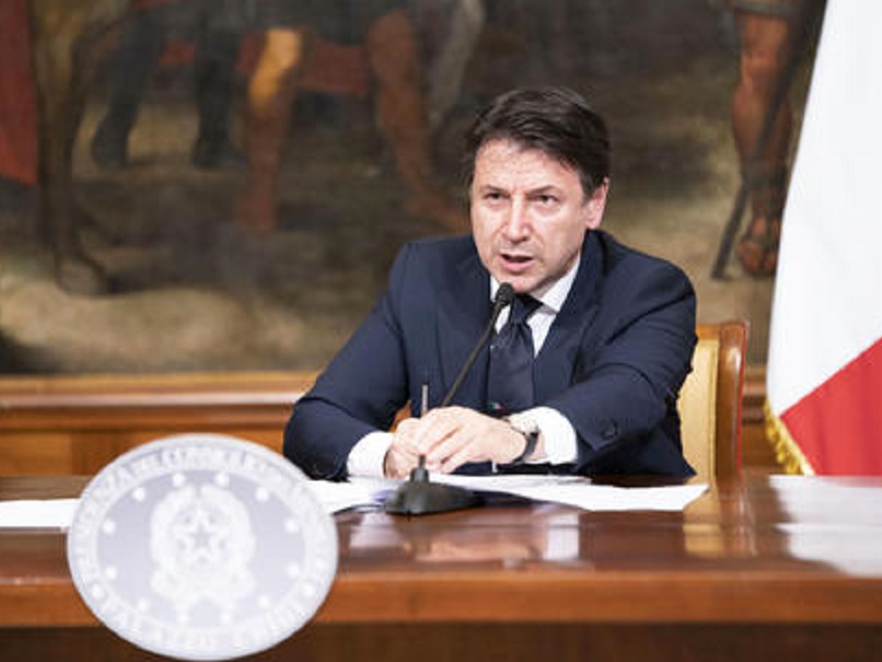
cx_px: 431
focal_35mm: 200
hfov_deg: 9.9
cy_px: 331
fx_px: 5097
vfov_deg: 7.4
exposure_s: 1/250
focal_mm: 184
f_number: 2.8
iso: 1600
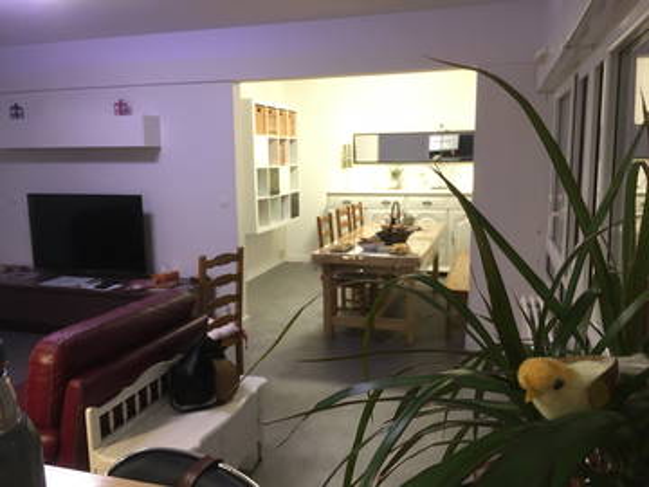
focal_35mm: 29
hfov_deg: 61.7
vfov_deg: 48.2
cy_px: 244
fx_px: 544
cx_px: 324
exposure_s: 1/17
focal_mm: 4.15
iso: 200
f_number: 2.2
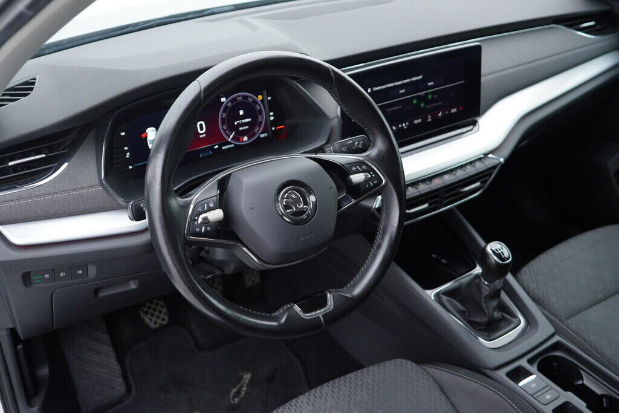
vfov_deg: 36.9
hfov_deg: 53.1
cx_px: 310
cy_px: 206
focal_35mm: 36
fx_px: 619
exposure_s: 1/40
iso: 200
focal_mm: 24
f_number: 2.8
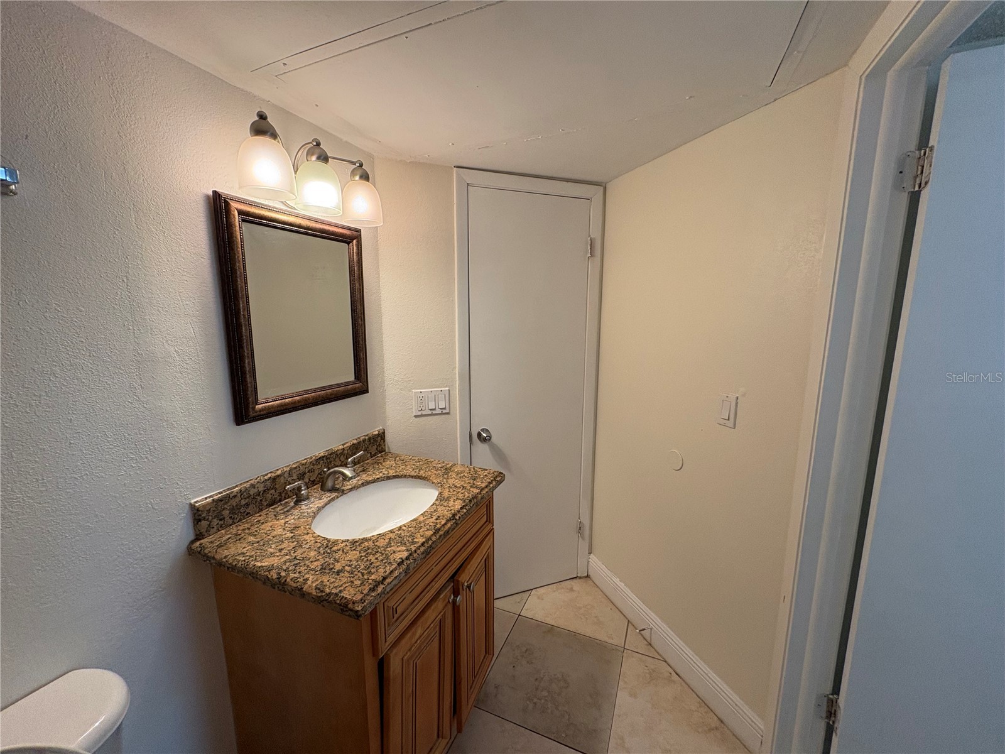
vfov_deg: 85.7
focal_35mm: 14
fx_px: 406
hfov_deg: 102.1
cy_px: 377
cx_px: 502
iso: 250
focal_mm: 2.22
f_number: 2.2
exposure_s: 1/120
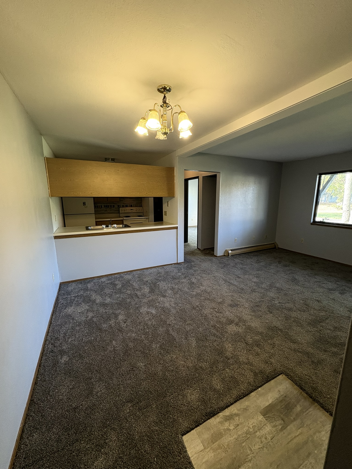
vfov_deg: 102.1
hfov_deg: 85.7
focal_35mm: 14
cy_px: 234
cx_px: 176
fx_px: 190
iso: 250
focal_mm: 2.22
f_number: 2.2
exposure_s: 1/60
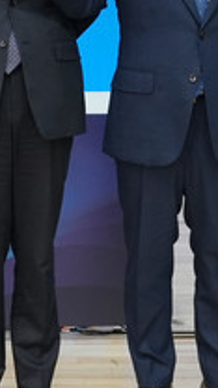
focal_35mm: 117
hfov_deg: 10.2
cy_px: 39
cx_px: -22
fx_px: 1202
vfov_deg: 18.0
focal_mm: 32
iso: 2500
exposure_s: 1/200
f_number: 5.6
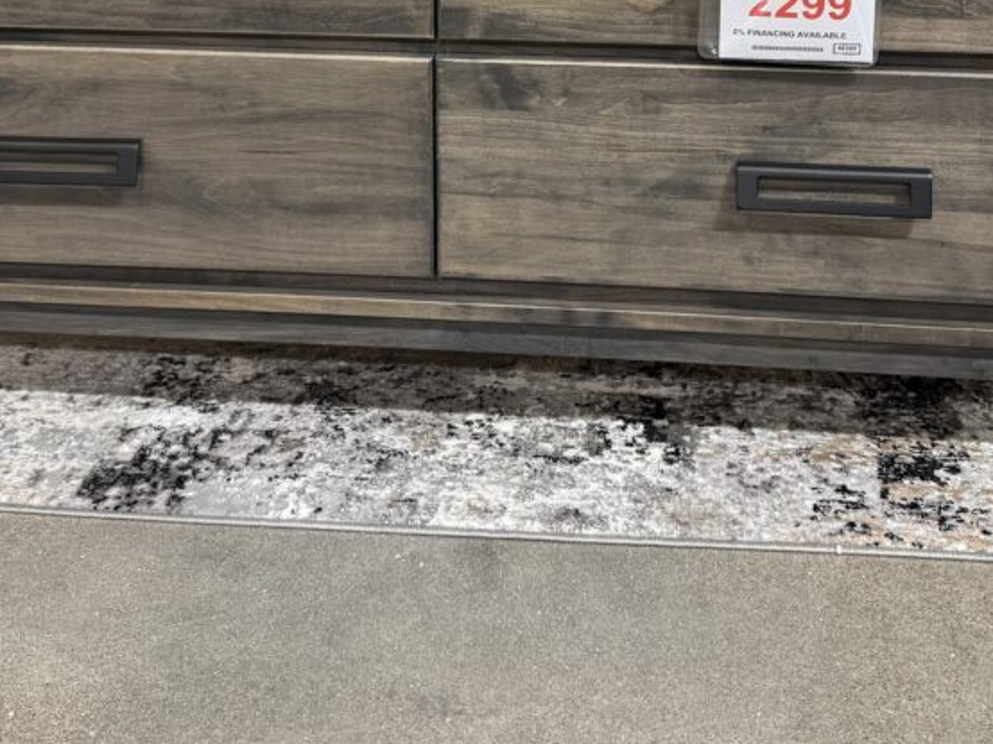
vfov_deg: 26.3
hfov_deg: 36.8
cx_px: 525
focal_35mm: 52
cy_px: -23
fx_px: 1491
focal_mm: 6.76
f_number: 1.78
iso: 200
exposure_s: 1/60
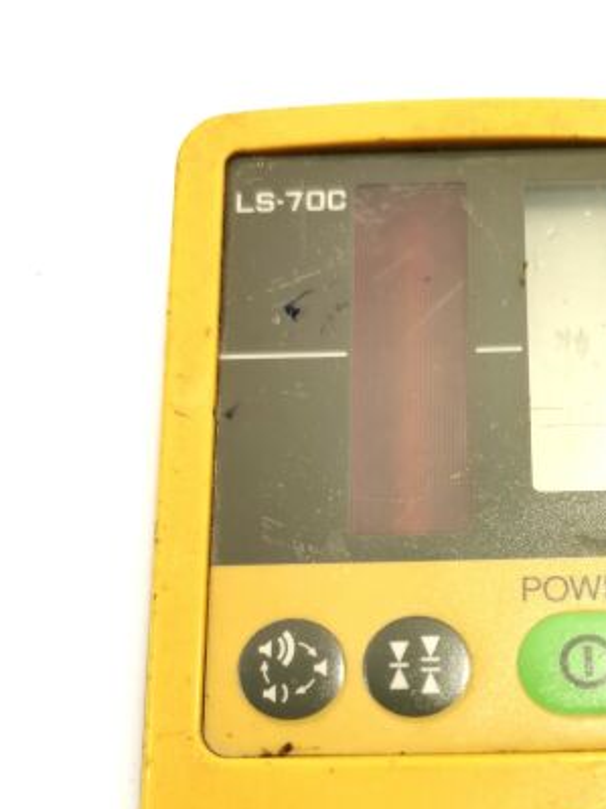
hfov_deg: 27.4
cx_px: 499
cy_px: 762
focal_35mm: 52
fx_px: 1214
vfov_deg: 34.3
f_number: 1.6
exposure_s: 1/159
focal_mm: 5.56
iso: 50
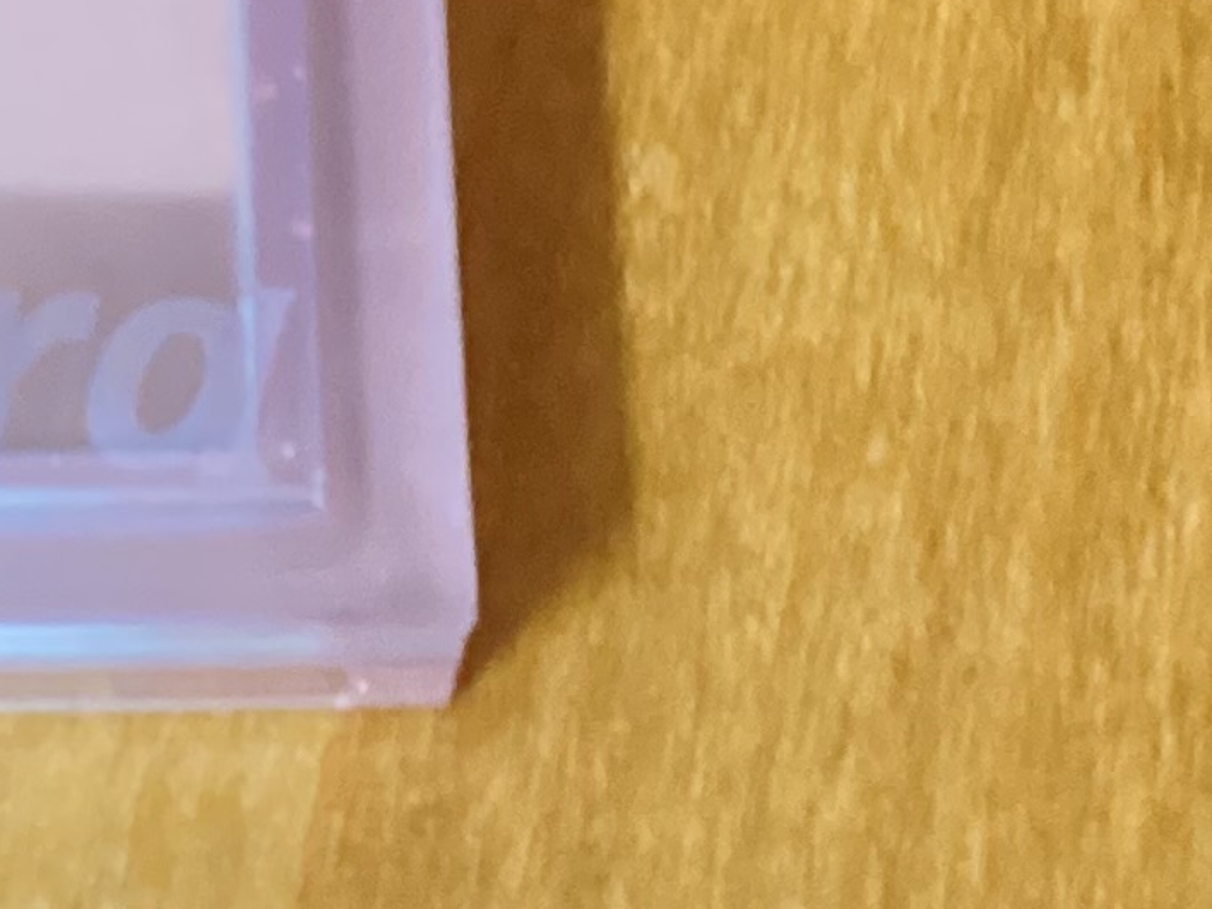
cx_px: -146
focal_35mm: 143
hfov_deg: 13.5
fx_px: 5007
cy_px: 156
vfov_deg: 10.3
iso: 640
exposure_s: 1/20
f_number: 2.4
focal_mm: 3.3
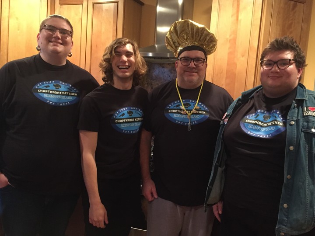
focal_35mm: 29
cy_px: 118
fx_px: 264
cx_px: 158
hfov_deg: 61.7
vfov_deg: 48.2
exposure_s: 1/15
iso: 320
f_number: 2.2
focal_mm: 4.15
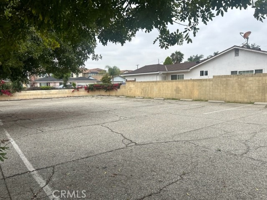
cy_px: 100
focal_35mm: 26
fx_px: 201
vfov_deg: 53.1
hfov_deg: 67.3
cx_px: 134
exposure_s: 1/3968
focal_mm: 5.7
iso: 50
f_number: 1.5
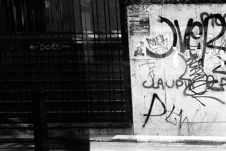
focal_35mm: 104
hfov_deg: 18.2
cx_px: 300
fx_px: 653
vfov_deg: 12.7
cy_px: 201
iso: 3200
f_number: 9
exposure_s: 1/1000
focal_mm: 21.4
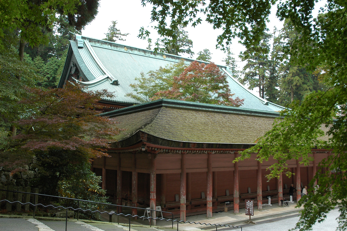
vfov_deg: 39.9
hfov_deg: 57.3
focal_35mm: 33
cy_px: 116
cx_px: 174
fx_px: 318
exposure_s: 1/100
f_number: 9
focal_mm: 22
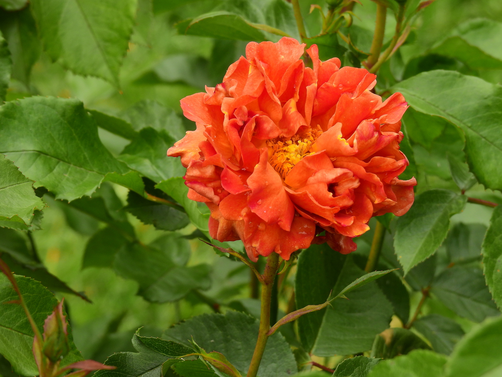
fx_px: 5076
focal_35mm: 350
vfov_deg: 4.2
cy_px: 188
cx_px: 251
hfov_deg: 5.7
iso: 100
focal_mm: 62.5
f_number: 5
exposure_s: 1/320
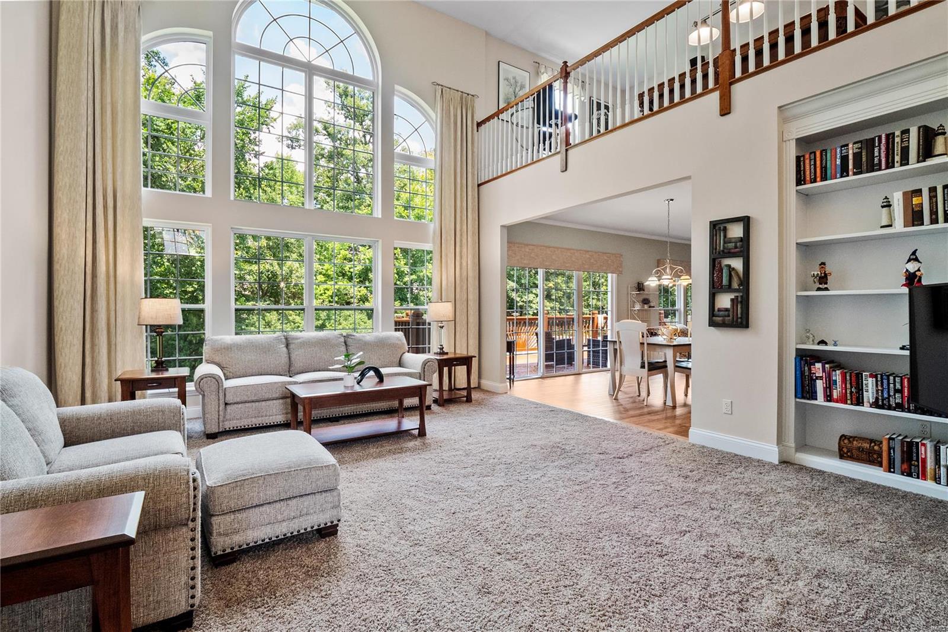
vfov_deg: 73.7
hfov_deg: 96.7
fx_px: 421
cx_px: 474
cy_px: 316
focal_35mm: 16
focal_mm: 8
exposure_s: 1/13
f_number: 8
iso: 400
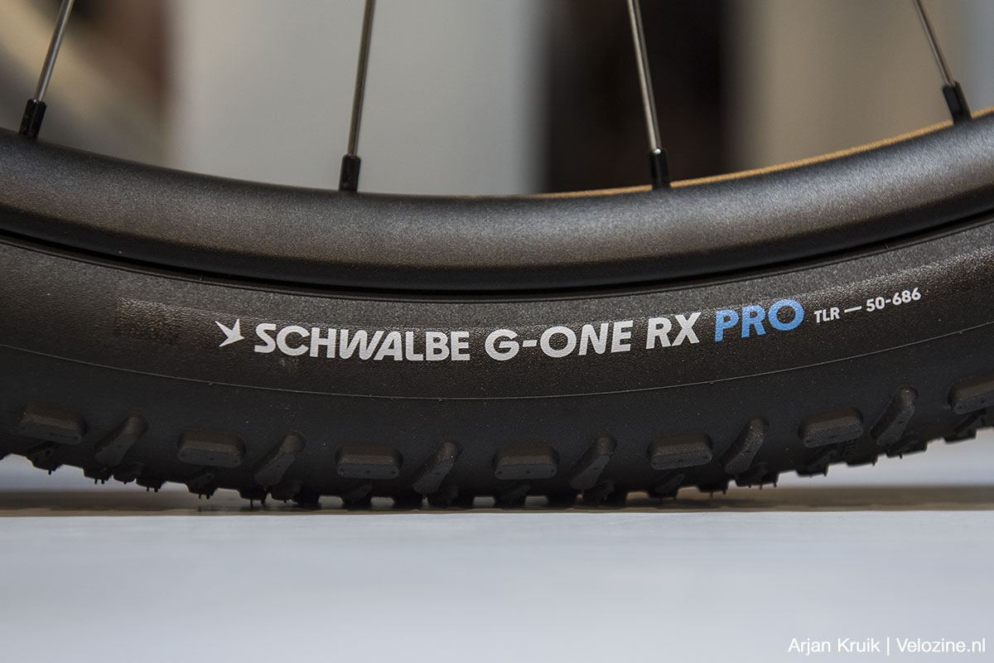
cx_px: 497
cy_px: 332
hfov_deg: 28.8
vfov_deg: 19.5
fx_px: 1933
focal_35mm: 70
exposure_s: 1/200
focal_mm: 70
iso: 500
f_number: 4.5
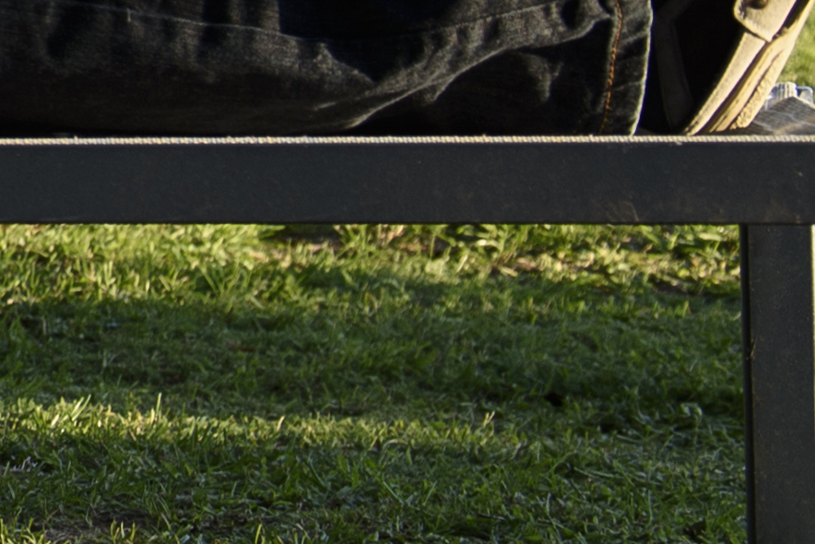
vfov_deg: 5.7
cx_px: -1447
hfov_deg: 7.8
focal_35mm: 236
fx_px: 5344
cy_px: -423
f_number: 4
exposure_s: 1/400
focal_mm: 35
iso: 200
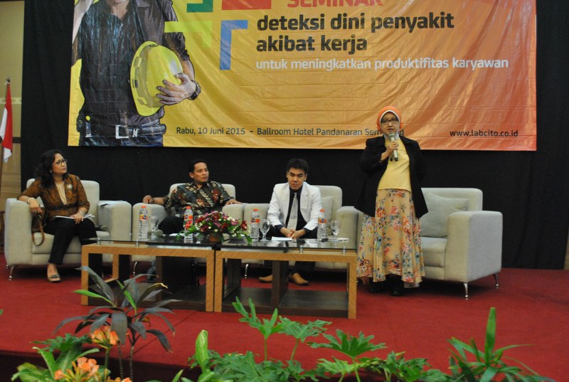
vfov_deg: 40.1
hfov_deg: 57.1
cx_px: 284
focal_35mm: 33
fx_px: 523
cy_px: 191
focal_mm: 22
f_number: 5.6
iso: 800
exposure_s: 1/8
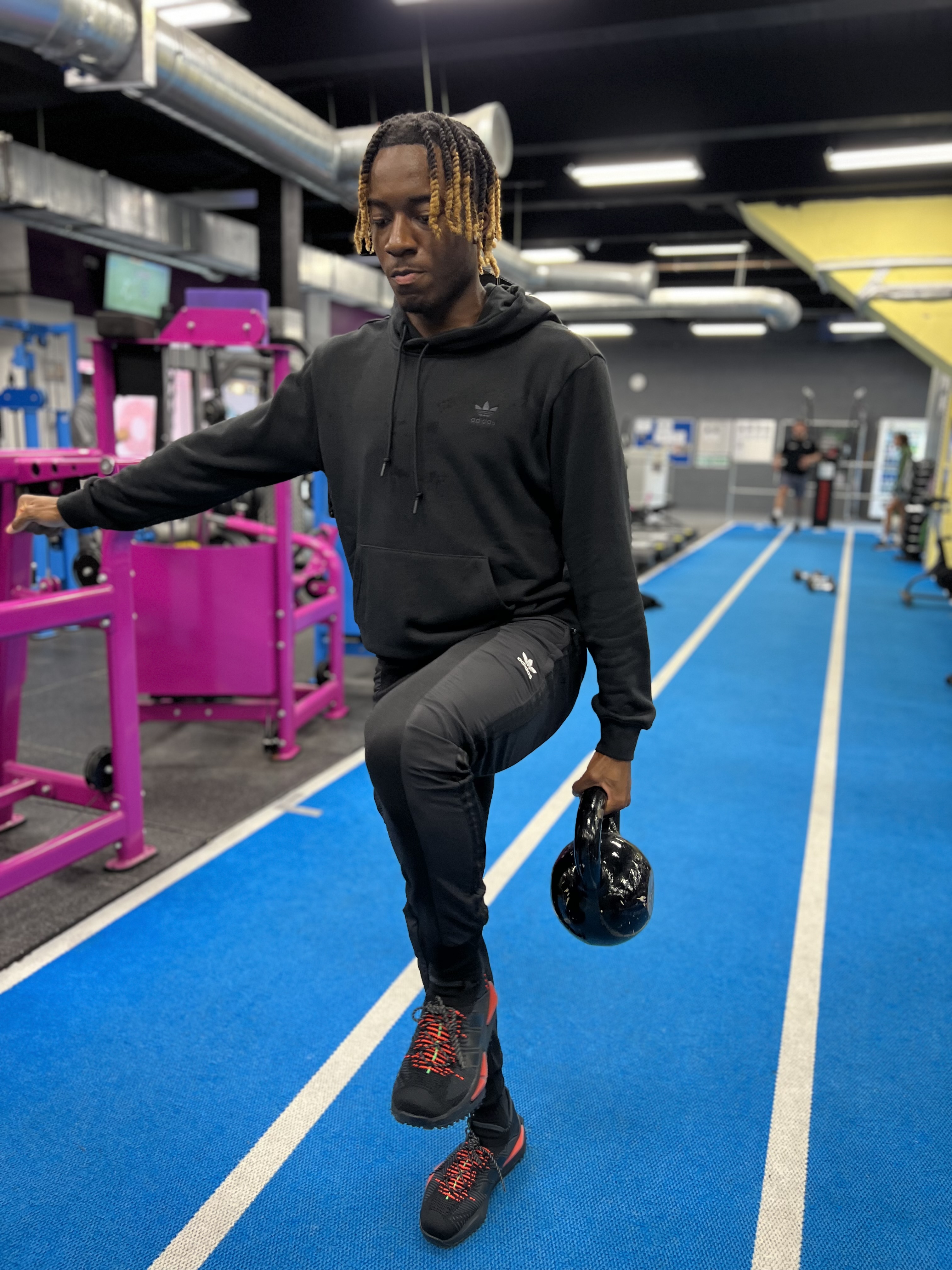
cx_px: 476
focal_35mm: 26
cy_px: 635
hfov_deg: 53.1
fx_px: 953
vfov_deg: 67.3
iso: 125
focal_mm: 5.7
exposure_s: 1/50
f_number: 1.5
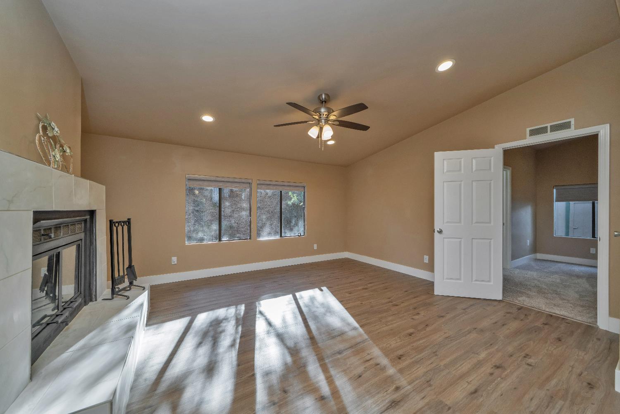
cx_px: 310
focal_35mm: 13
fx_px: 224
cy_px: 207
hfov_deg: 108.3
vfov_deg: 85.4
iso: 320
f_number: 6.3
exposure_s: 1/50
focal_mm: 13
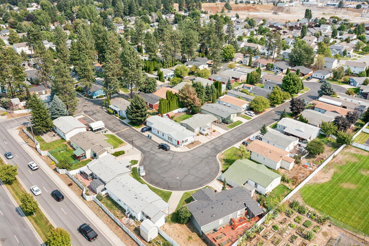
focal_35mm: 28
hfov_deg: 65.5
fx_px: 287
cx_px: 184
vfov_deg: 46.4
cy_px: 123
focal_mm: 10.3
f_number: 5.6
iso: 100
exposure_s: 1/400
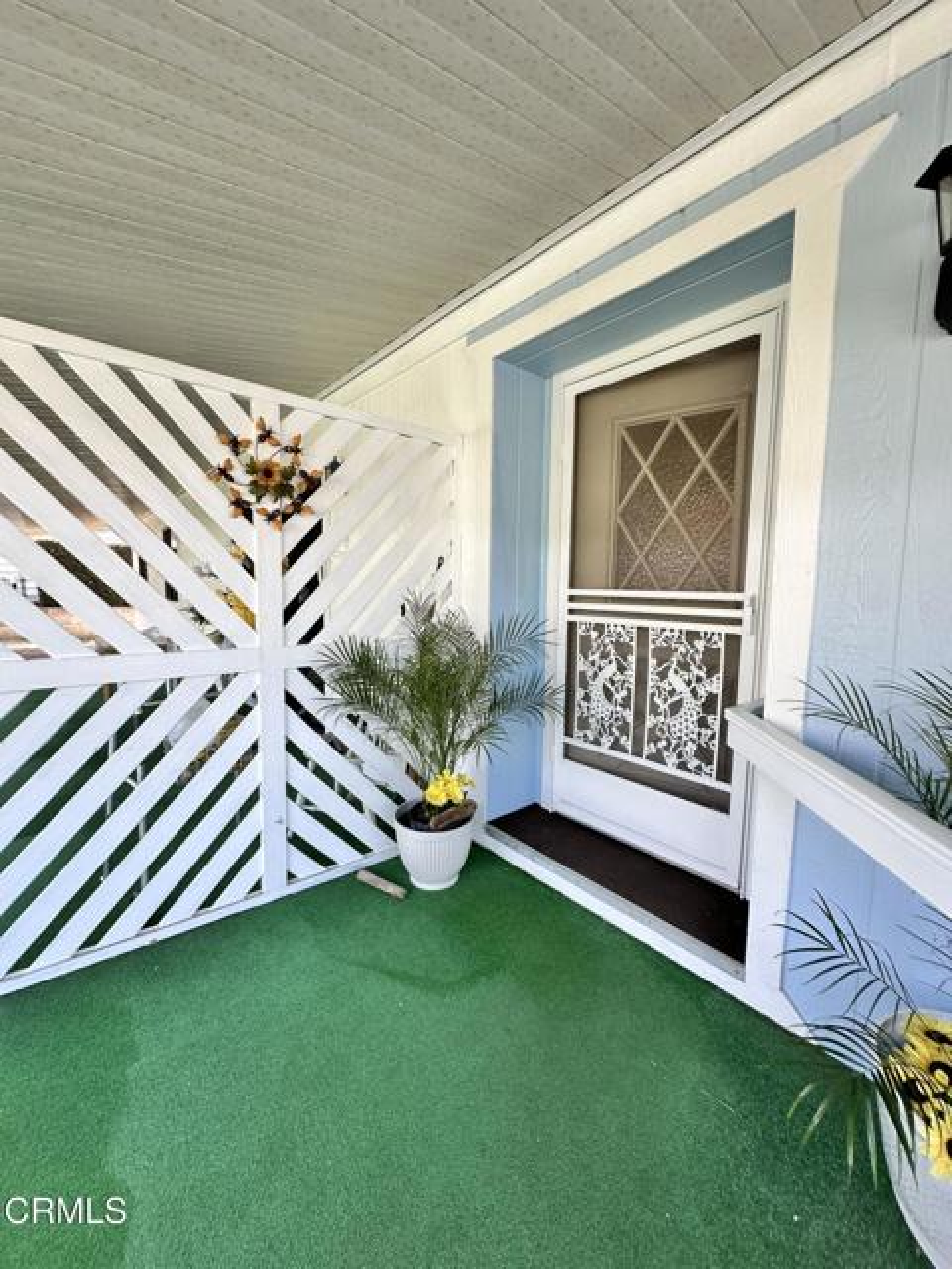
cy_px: 634
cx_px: 476
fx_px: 513
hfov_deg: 85.7
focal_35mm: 14
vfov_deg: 102.1
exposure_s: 1/131
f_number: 2.2
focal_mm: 2.22
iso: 40
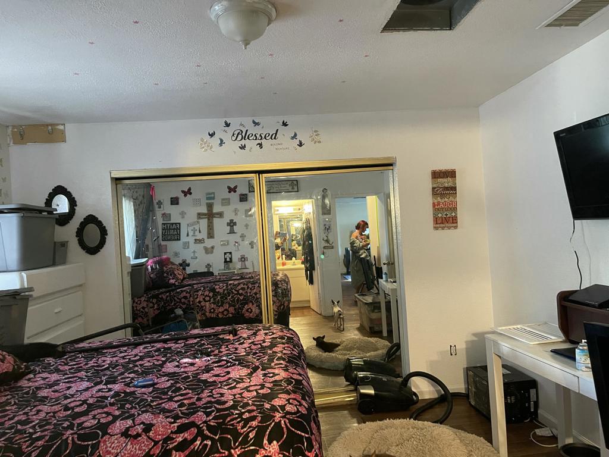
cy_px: 228
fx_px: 440
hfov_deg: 69.4
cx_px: 304
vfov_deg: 54.9
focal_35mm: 25
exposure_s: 1/60
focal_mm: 5.1
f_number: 1.6
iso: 500
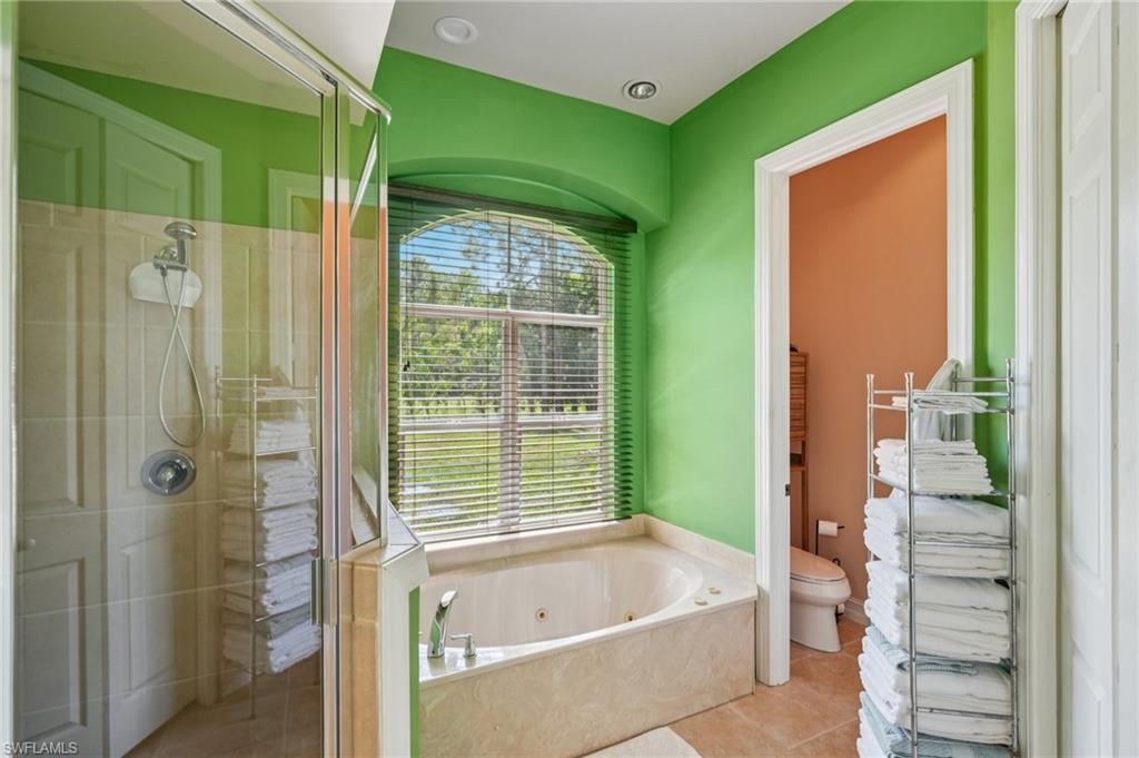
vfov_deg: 70.3
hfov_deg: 93.3
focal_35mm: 17
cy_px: 379
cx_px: 570
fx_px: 537
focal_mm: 17
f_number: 8
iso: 400
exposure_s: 1/50
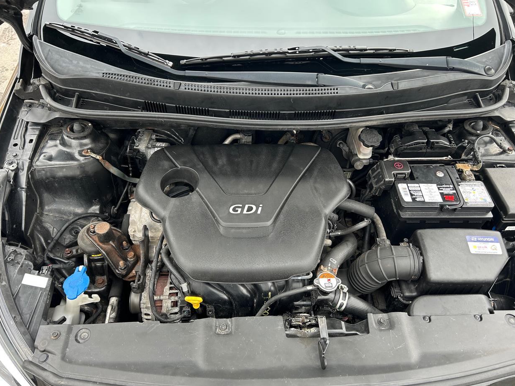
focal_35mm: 27
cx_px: 258
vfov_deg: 51.3
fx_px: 402
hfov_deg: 65.3
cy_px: 194
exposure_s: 1/127
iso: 32
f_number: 1.5
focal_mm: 5.7
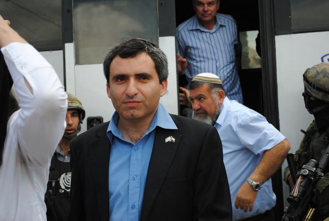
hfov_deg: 29.8
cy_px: 110
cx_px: 164
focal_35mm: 68
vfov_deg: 20.2
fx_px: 618
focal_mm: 45
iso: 100
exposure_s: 1/250
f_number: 5.3
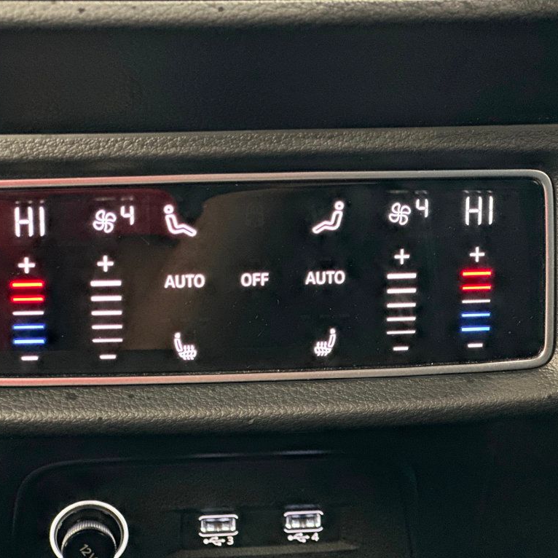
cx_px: 259
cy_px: 279
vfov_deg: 19.1
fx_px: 1660
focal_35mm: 91
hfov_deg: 19.1
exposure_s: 1/15
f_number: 2.8
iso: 1250
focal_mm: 9
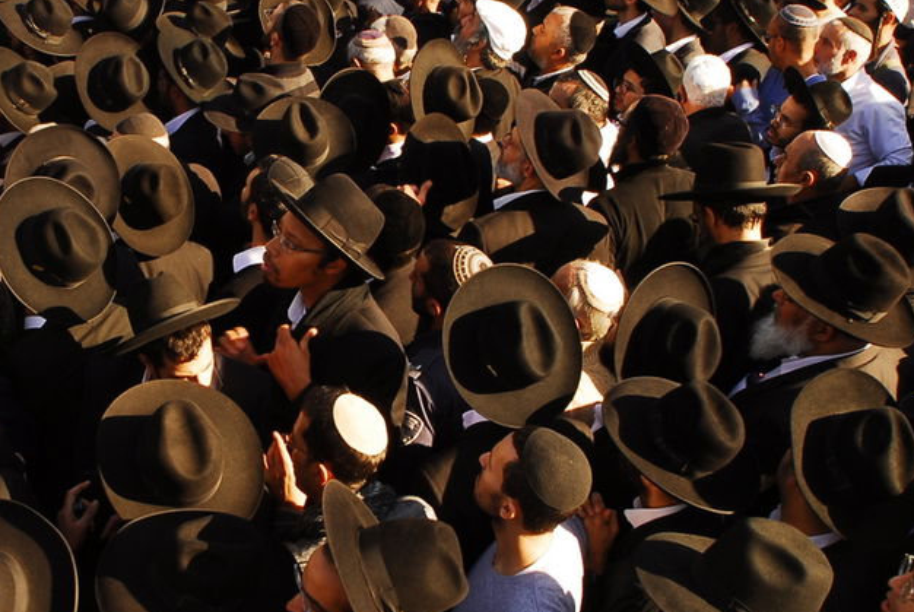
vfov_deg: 28.7
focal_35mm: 47
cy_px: 290
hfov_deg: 40.8
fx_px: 1195
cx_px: 239
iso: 100
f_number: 10
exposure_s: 1/40
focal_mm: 14
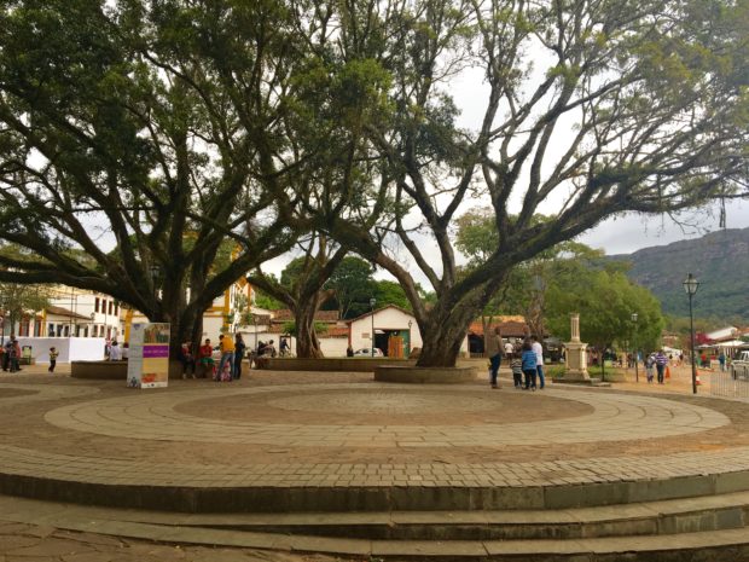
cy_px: 281
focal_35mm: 29
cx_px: 374
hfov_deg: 61.7
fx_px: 627
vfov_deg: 48.2
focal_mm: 4.15
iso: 25
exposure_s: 1/120
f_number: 2.2
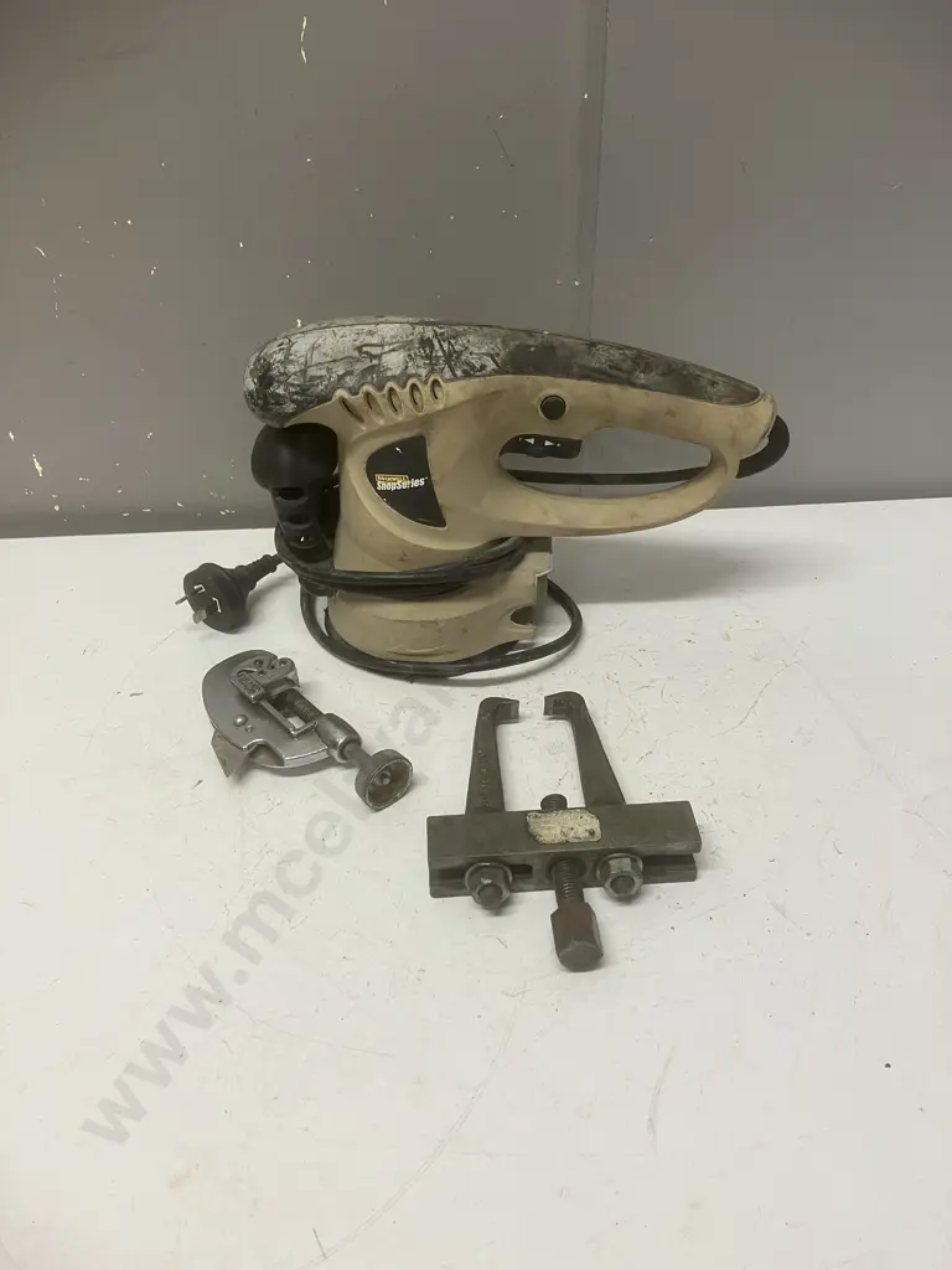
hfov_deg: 49.7
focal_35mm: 28
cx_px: 476
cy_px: 635
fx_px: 1027
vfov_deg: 63.4
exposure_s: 1/50
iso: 50
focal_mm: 3.99
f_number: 1.8
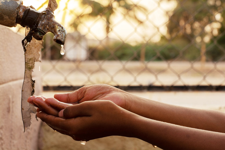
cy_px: 75
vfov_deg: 18.2
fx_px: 469
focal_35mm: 75
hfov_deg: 27.0
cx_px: 112
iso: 320
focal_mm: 50
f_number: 9
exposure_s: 1/125
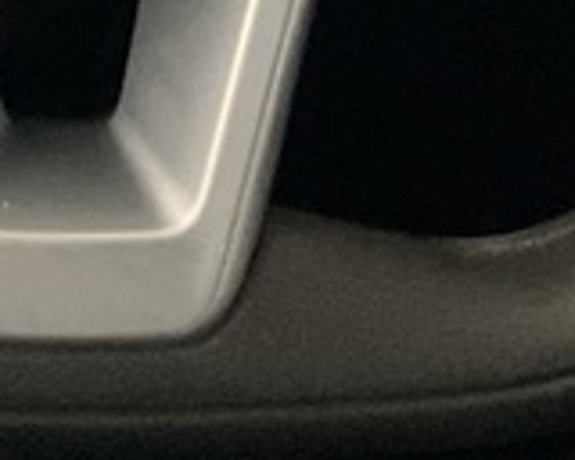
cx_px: 32
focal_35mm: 170
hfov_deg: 11.3
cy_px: -665
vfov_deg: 8.3
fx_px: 2893
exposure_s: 1/25
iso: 320
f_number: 1.8
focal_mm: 3
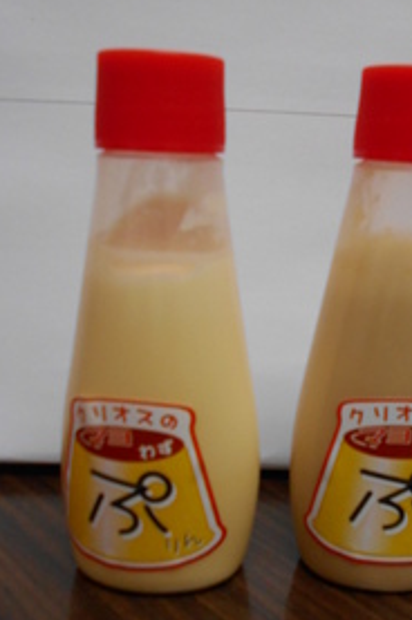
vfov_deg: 49.6
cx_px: 279
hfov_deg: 33.8
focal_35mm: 39
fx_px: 671
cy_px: 303
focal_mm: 4.6
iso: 320
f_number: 3.2
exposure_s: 1/30
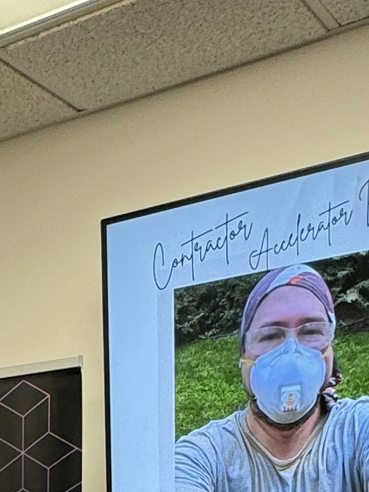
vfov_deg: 20.7
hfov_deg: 18.2
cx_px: -76
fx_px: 1094
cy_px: 781
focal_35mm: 77
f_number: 2.2
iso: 160
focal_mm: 2.22
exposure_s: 1/120
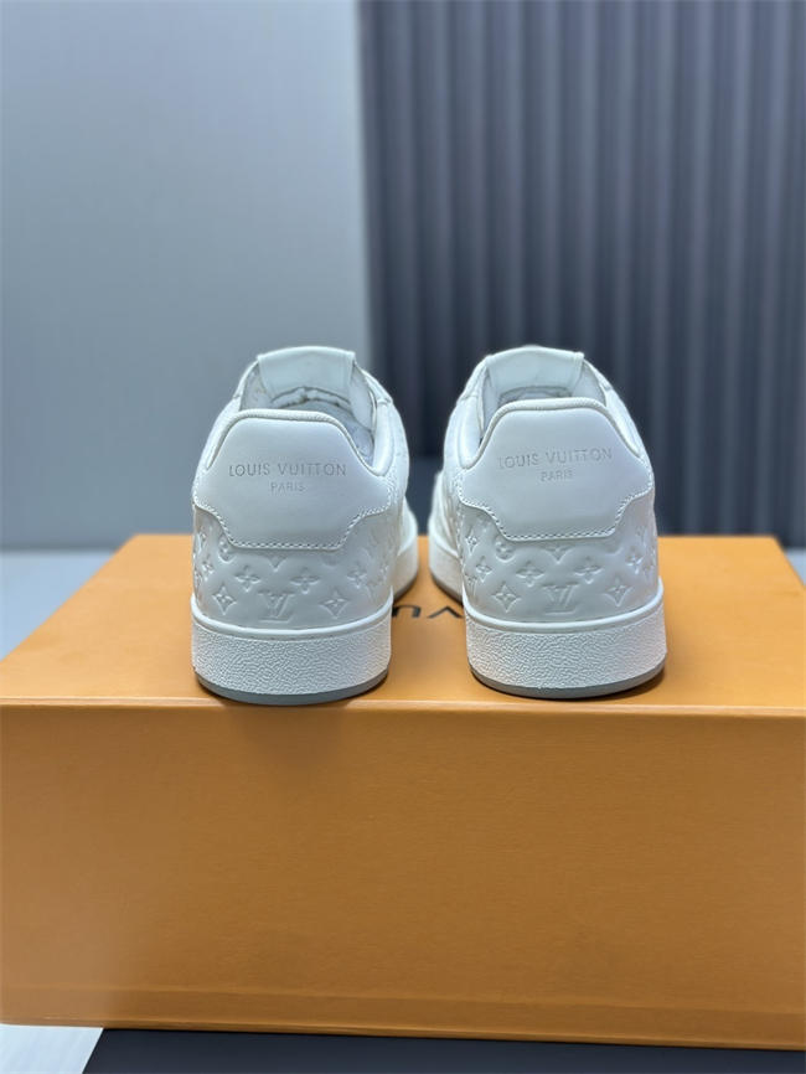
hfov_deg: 30.3
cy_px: 537
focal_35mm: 48
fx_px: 1489
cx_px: 403
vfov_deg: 39.6
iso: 100
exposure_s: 1/50
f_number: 1.78
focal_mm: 6.86
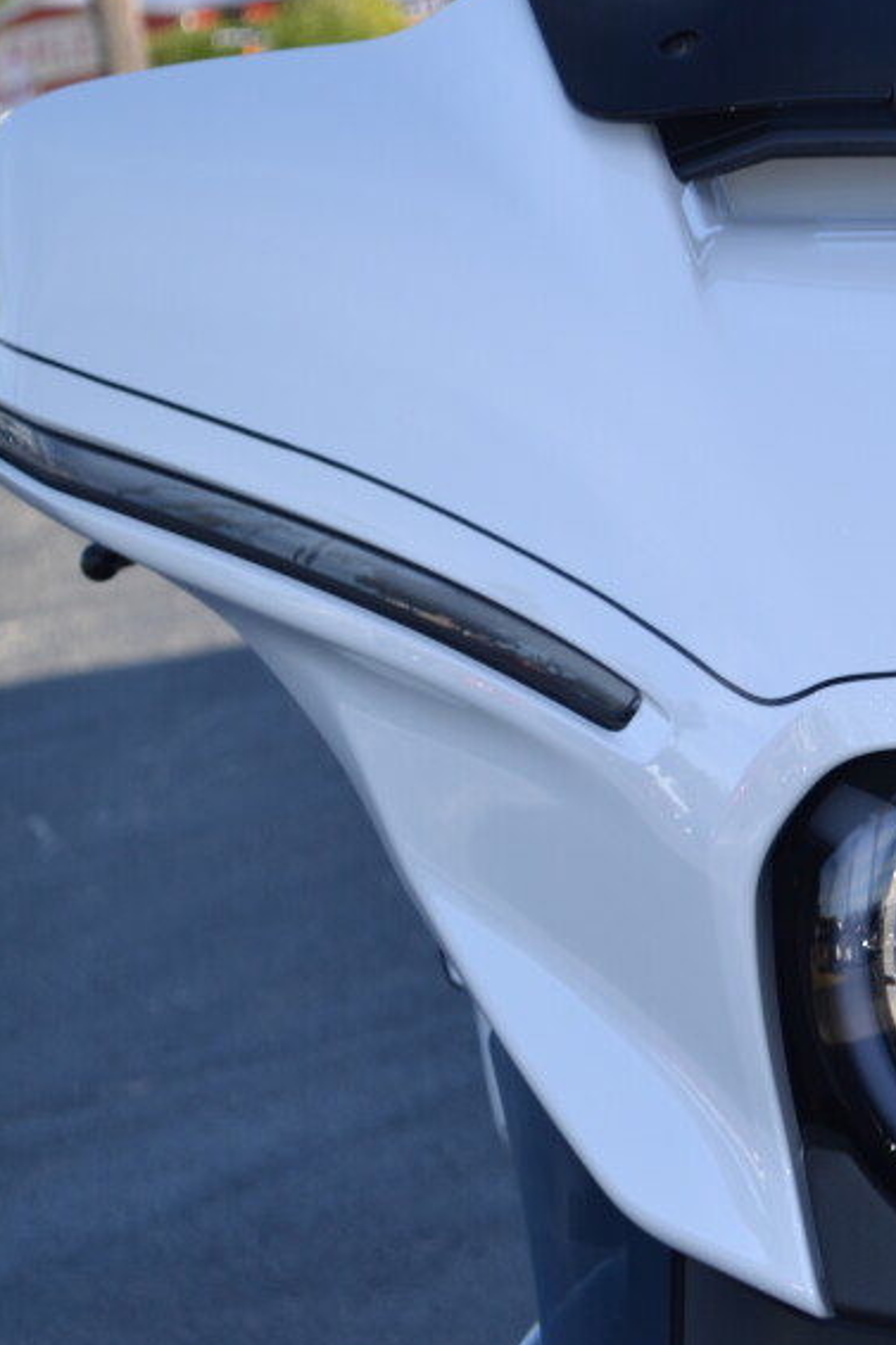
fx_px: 5344
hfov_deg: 9.4
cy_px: 577
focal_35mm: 143
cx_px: 1155
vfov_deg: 14.3
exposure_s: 1/200
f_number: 6.3
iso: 100
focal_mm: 45
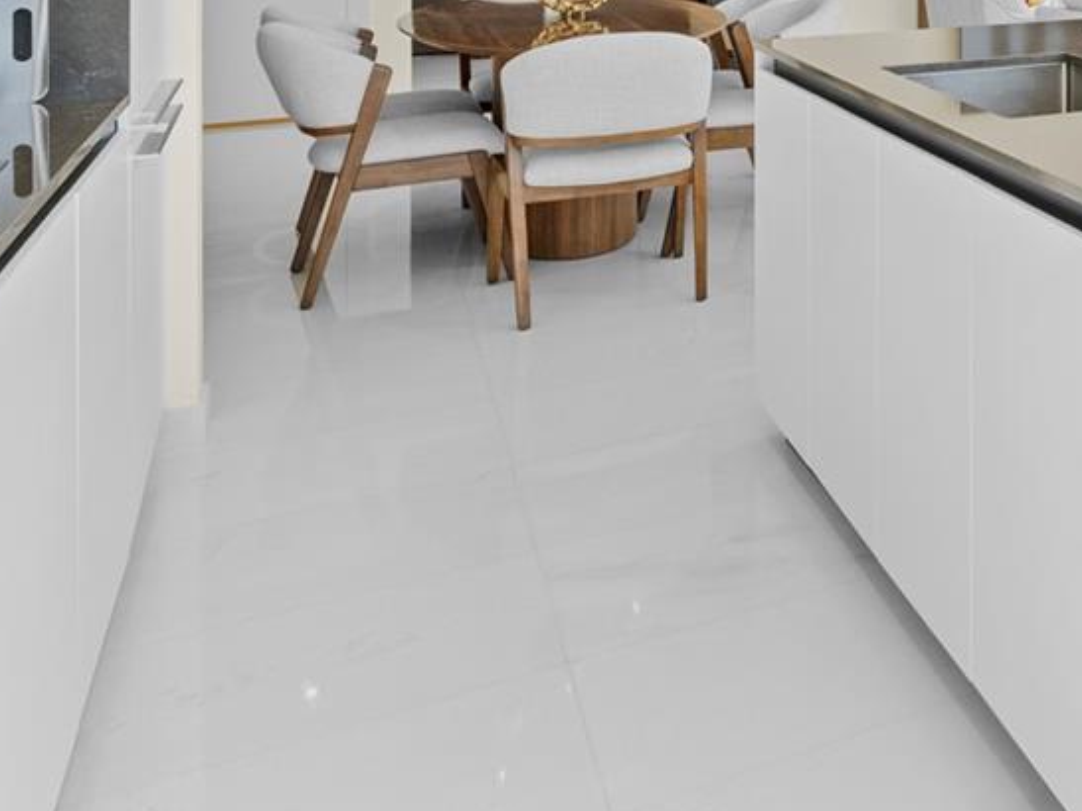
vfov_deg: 28.6
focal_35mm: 45
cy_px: -121
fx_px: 1406
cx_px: 1298
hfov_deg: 34.0
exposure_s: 1/50
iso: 400
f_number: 8
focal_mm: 16
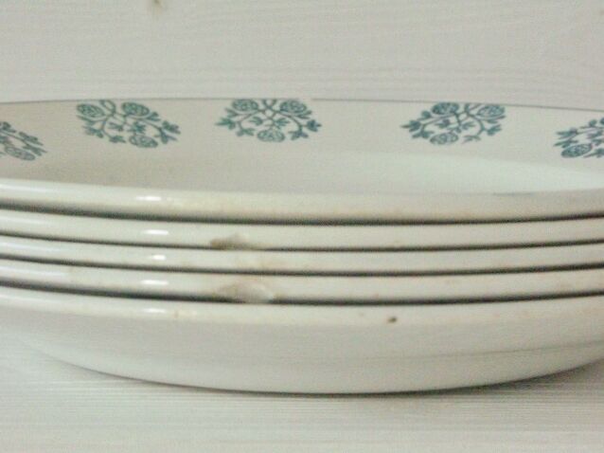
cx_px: 302
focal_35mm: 111
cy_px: 226
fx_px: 1936
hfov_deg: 17.7
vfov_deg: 13.3
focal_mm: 27.48
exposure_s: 1/400
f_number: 7.1
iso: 400
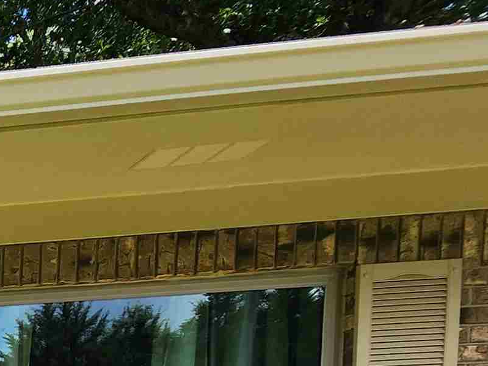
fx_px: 705
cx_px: -445
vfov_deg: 22.8
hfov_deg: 20.7
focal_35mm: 50
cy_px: 573
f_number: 2.2
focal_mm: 2.2
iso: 50
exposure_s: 1/838
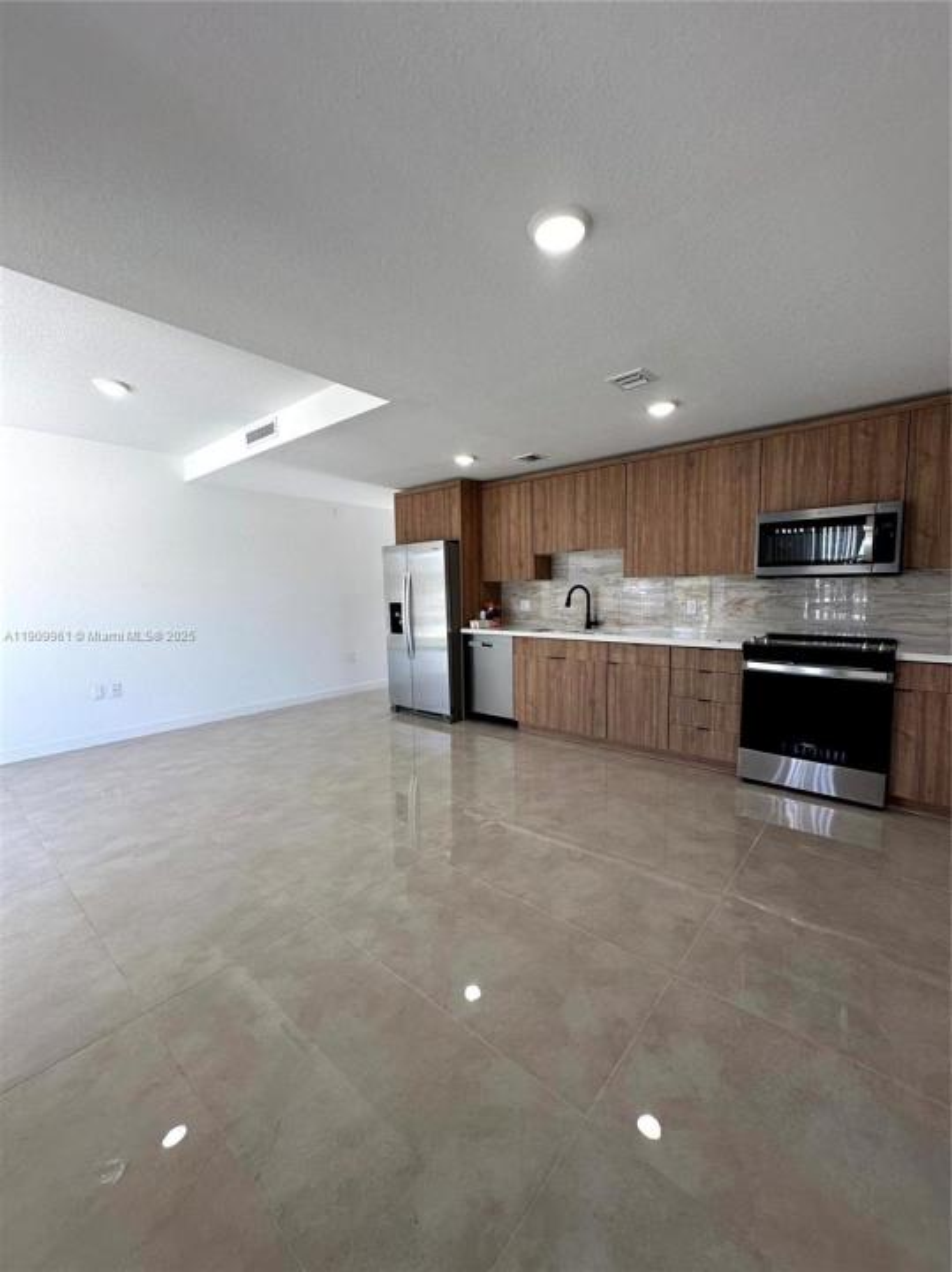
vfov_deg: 102.1
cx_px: 476
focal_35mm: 14
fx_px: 514
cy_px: 636
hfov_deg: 85.6
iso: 80
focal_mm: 2.22
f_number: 2.2
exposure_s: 1/120
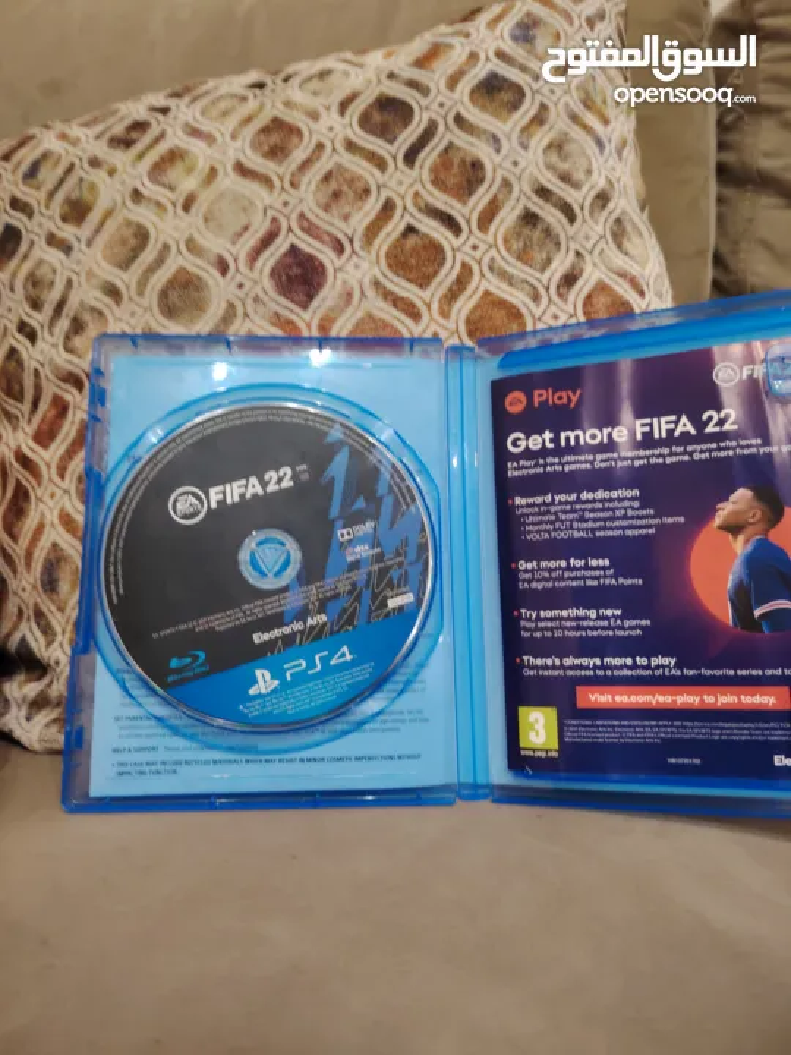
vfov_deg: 71.6
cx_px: 396
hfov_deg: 56.8
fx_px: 731
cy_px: 528
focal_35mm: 24
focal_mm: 5.25
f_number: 1.75
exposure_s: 1/25
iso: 1012
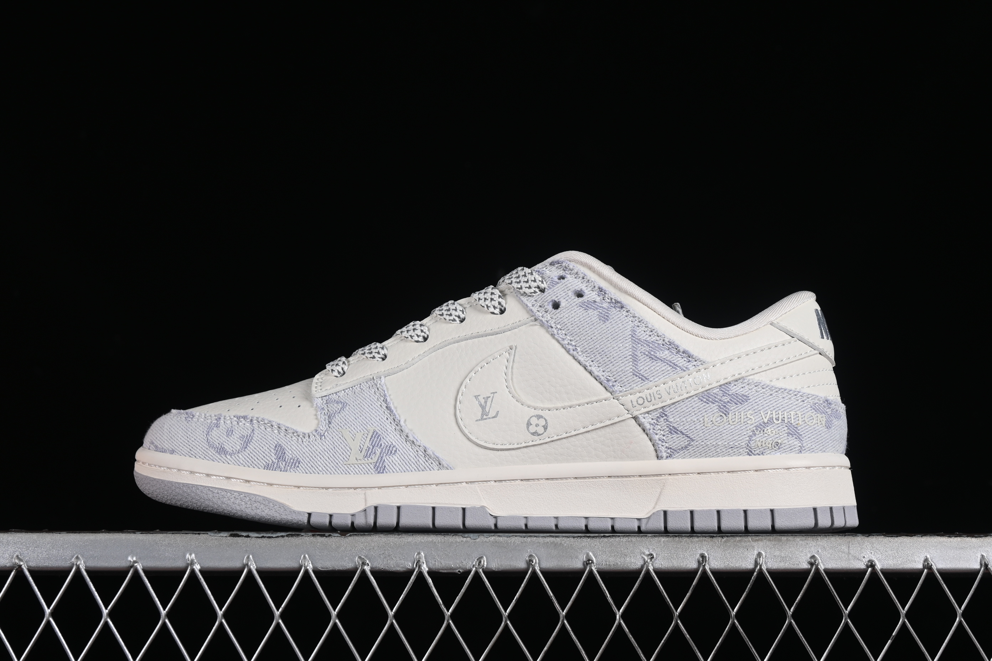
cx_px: 496
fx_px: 2067
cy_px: 330
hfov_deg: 27.0
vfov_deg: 18.2
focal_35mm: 75
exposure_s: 1/80
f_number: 8
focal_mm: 50
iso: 160
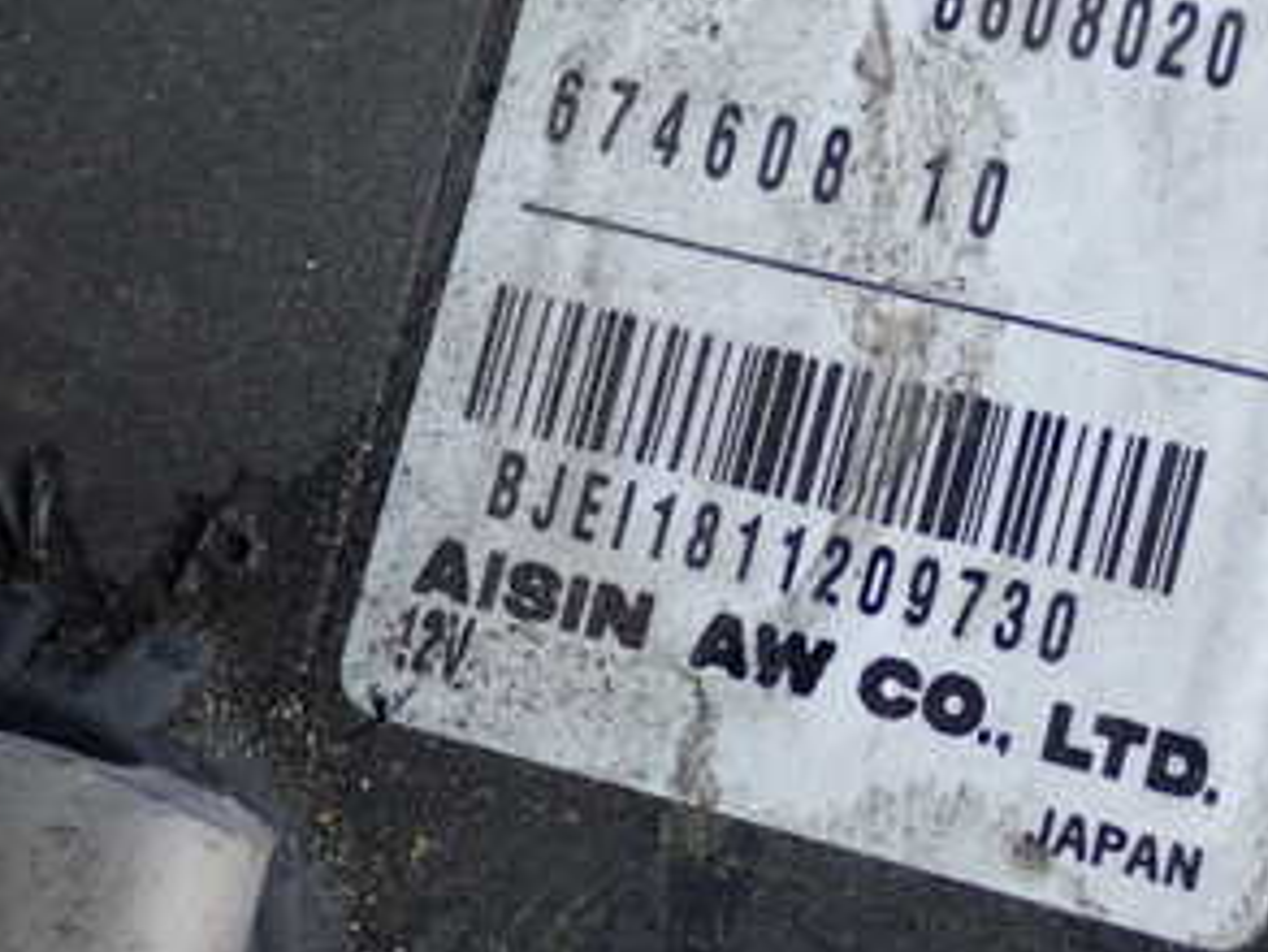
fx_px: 3298
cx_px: 809
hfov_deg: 21.7
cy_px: 277
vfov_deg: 16.4
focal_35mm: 90
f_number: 2.9
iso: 100
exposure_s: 1/250
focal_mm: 7.84
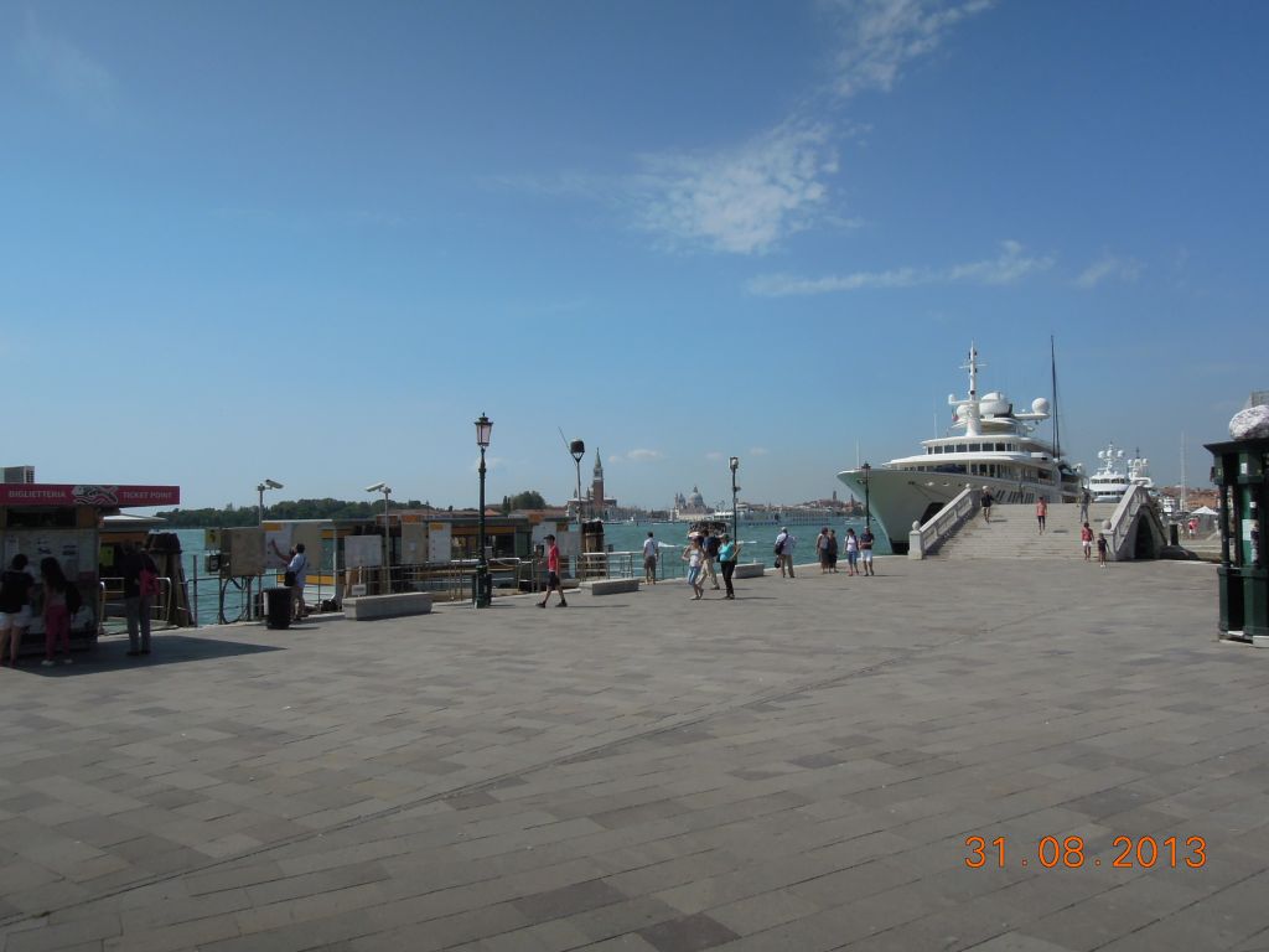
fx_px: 880
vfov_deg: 56.8
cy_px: 476
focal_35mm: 24
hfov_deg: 71.6
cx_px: 634
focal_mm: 4.3
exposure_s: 1/1250
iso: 160
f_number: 6.3
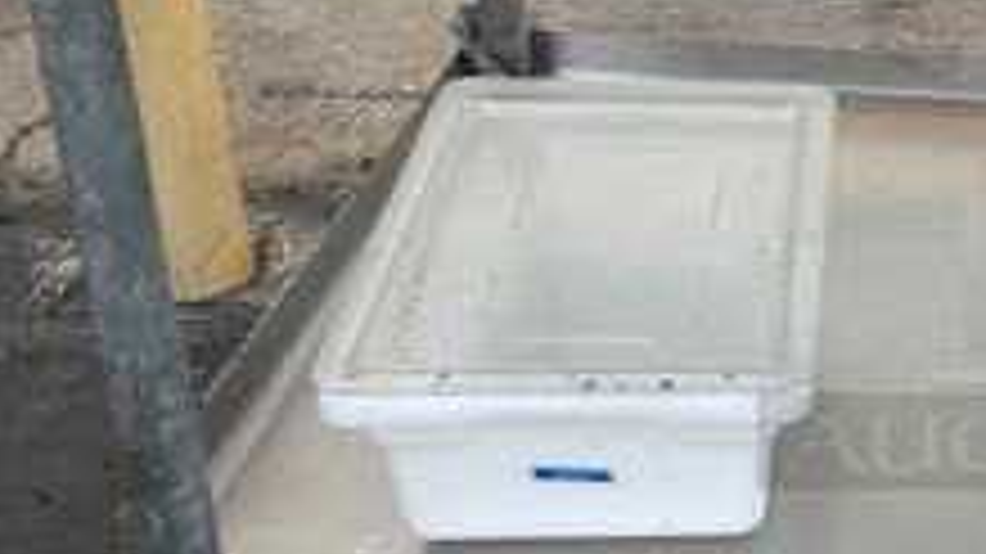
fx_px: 2065
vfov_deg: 15.3
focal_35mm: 79
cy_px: 252
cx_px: 1261
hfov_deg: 23.8
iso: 32
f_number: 1.6
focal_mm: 5.1
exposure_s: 1/144
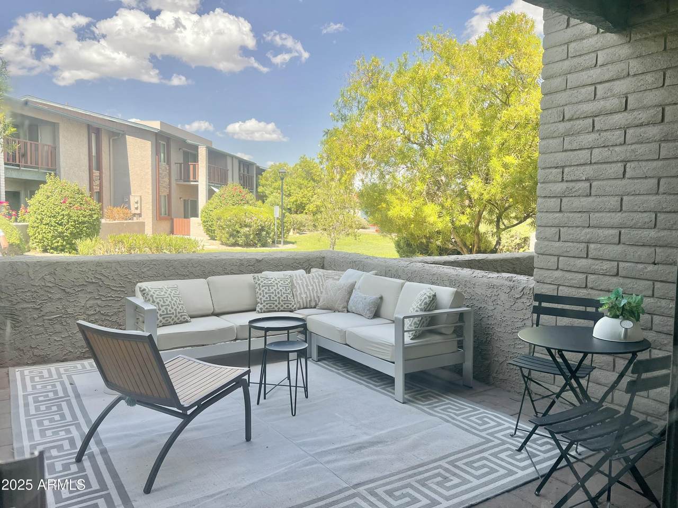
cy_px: 254
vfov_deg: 53.1
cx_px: 339
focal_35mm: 26
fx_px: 509
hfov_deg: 67.3
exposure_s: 1/1266
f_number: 1.5
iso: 50
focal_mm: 5.7
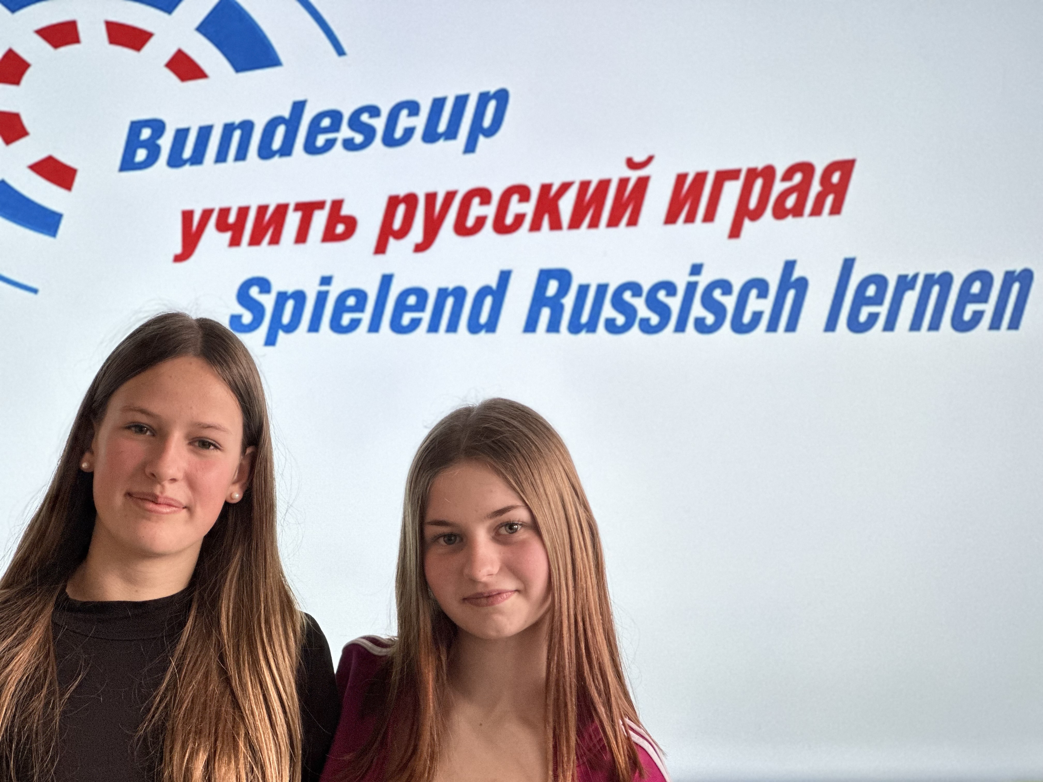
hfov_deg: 25.3
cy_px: 391
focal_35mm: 77
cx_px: 522
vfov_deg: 19.1
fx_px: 2320
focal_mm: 9
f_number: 2.8
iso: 200
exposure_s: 1/120
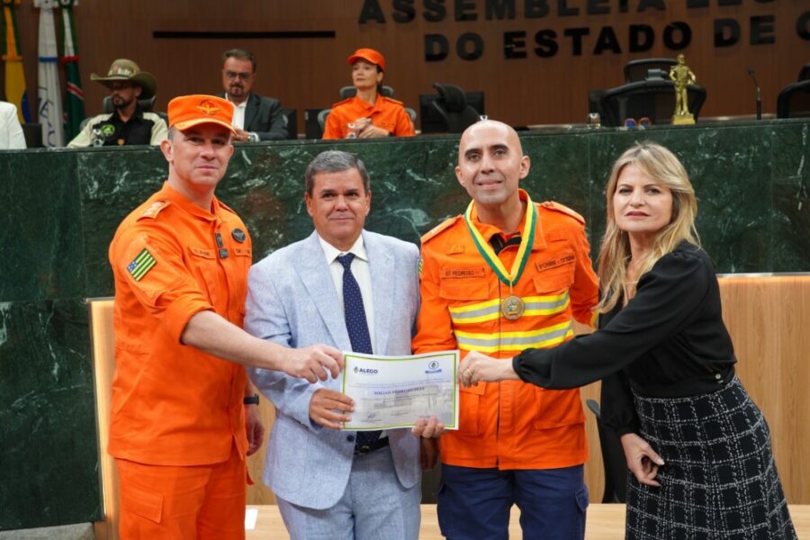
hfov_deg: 45.4
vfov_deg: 31.2
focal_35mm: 43
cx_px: 405
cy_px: 270
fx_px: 967
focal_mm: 43
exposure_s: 1/160
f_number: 5
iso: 1000
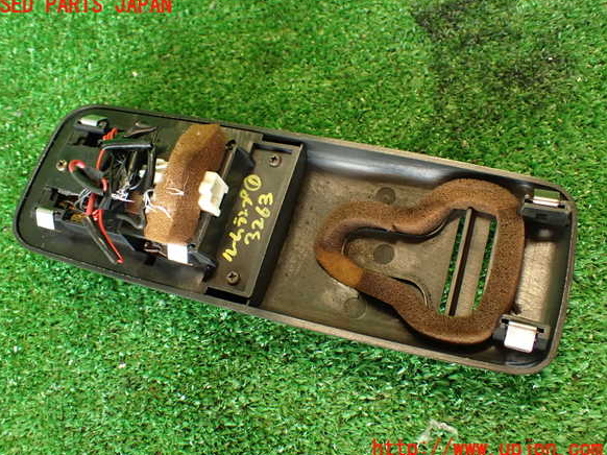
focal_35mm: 33
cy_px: 228
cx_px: 295
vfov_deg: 42.9
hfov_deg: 55.4
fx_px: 578
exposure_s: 1/30
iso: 250
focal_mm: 5.79
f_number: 2.4
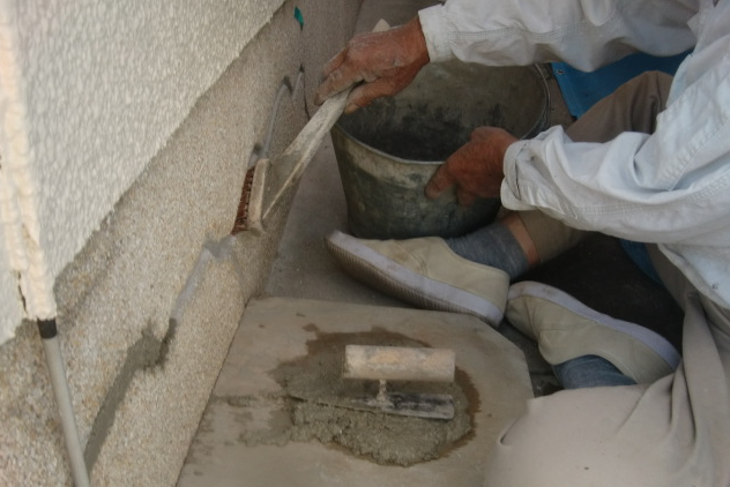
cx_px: 365
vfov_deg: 33.4
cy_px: 270
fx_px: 811
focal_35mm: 40
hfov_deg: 48.4
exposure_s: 1/60
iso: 100
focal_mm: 6.66
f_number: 3.9
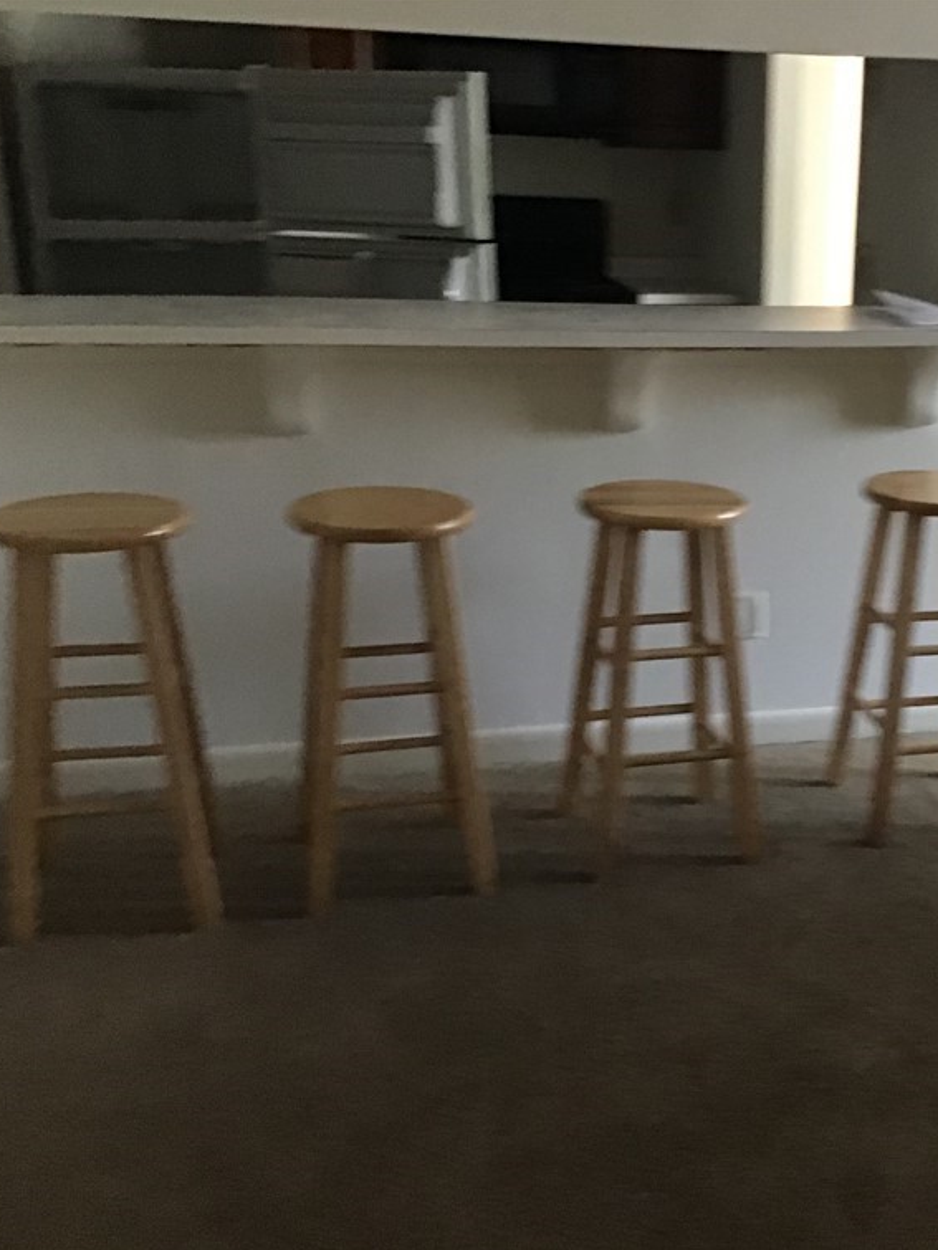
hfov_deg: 33.4
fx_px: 1517
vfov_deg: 44.8
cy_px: 633
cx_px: 743
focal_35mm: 42
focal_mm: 3.3
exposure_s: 1/15
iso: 200
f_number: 2.4
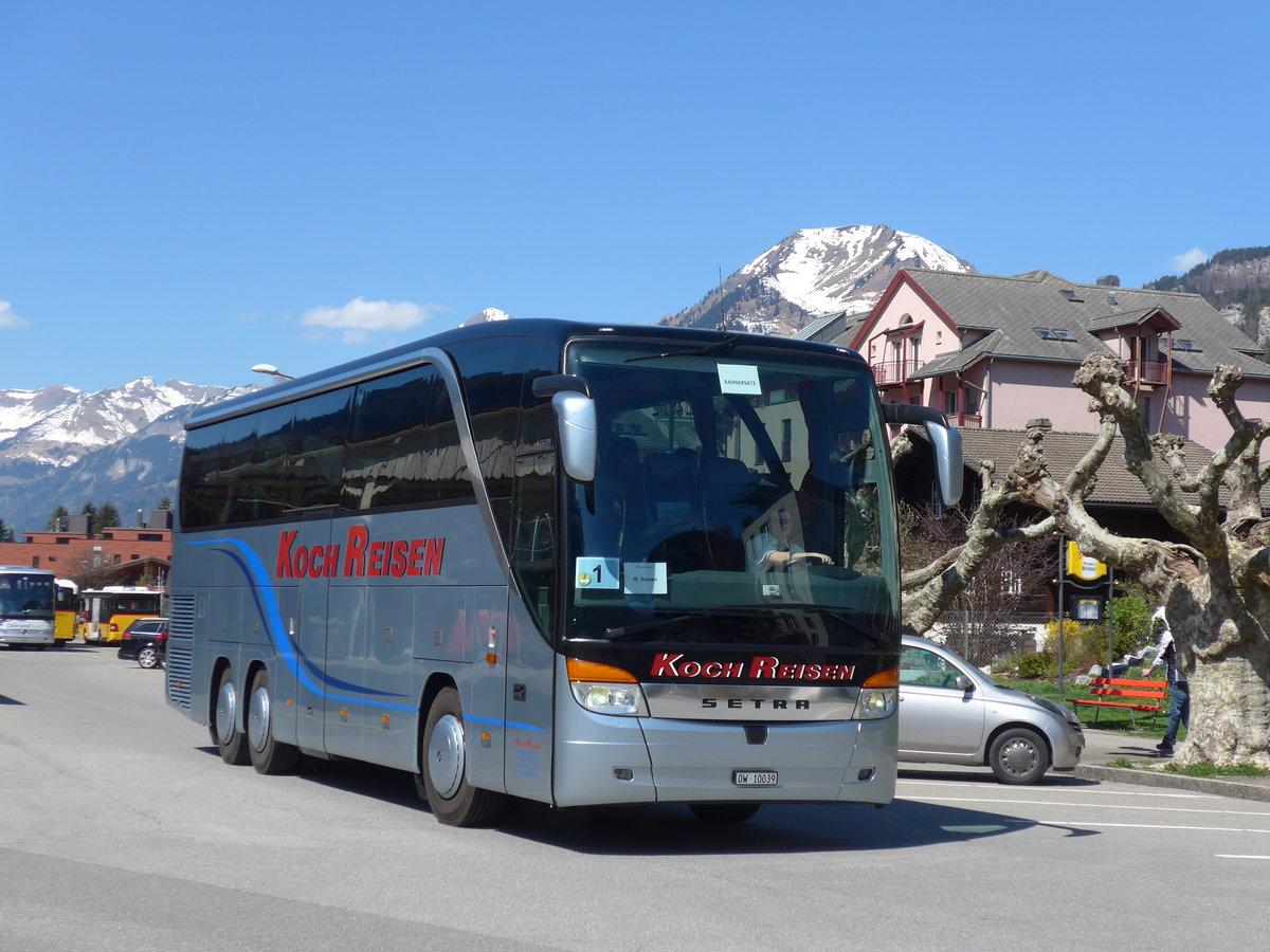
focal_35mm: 62
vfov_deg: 23.7
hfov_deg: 31.2
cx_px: 635
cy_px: 476
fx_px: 2275
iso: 80
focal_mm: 12.7
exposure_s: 1/1000
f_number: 3.7
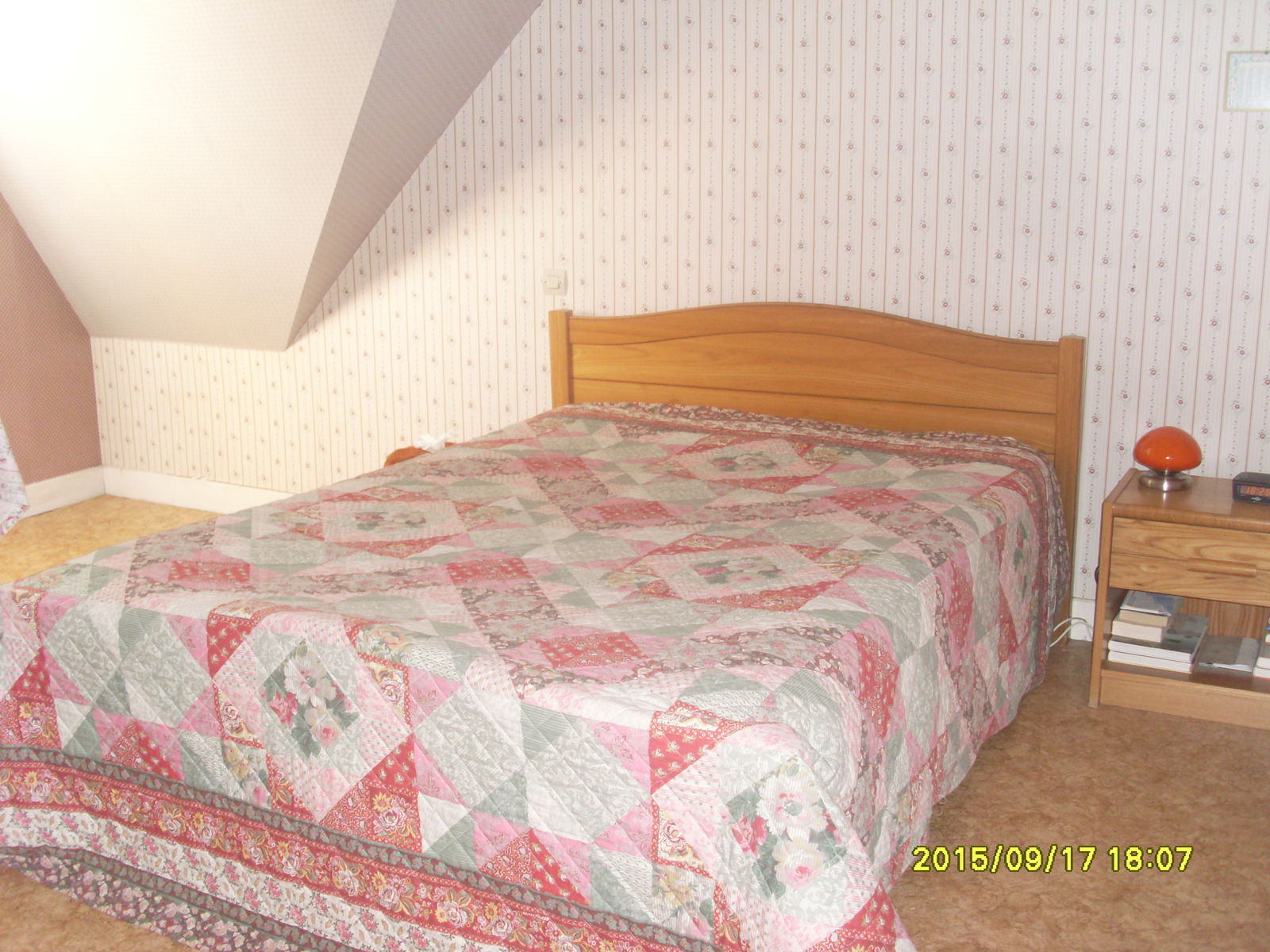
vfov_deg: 37.7
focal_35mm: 38
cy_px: 476
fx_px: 1394
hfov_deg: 49.0
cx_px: 635
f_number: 3
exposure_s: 1/45
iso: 160
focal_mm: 6.3
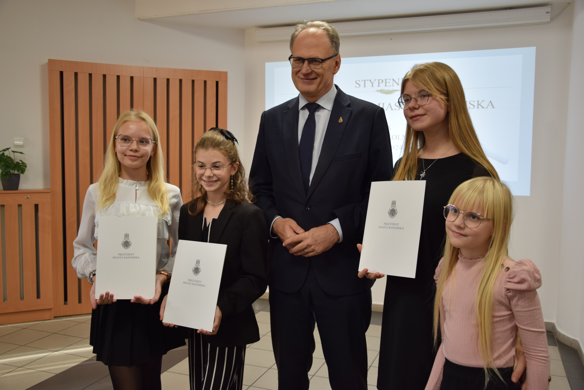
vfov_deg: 40.0
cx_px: 292
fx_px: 535
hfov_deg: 57.2
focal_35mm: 33
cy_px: 195
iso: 450
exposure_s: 1/60
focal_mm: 22
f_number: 4
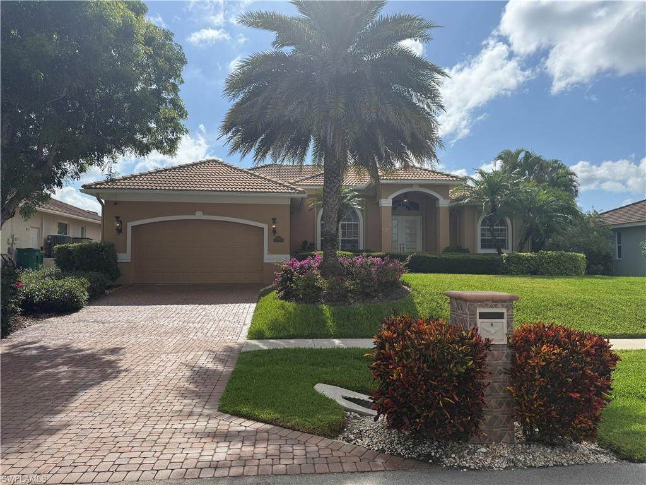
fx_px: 448
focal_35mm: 24
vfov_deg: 56.8
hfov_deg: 71.6
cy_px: 242
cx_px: 323
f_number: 1.78
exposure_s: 1/8130
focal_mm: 6.76
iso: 100
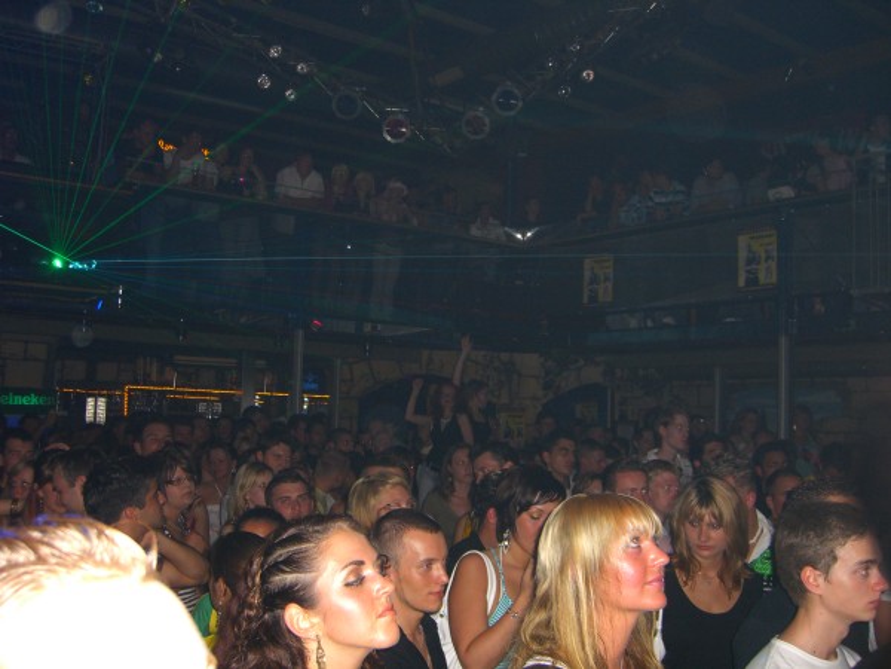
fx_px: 978
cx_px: 446
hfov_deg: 49.0
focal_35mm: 38
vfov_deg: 37.7
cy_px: 334
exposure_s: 1/60
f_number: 2.8
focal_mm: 7.9
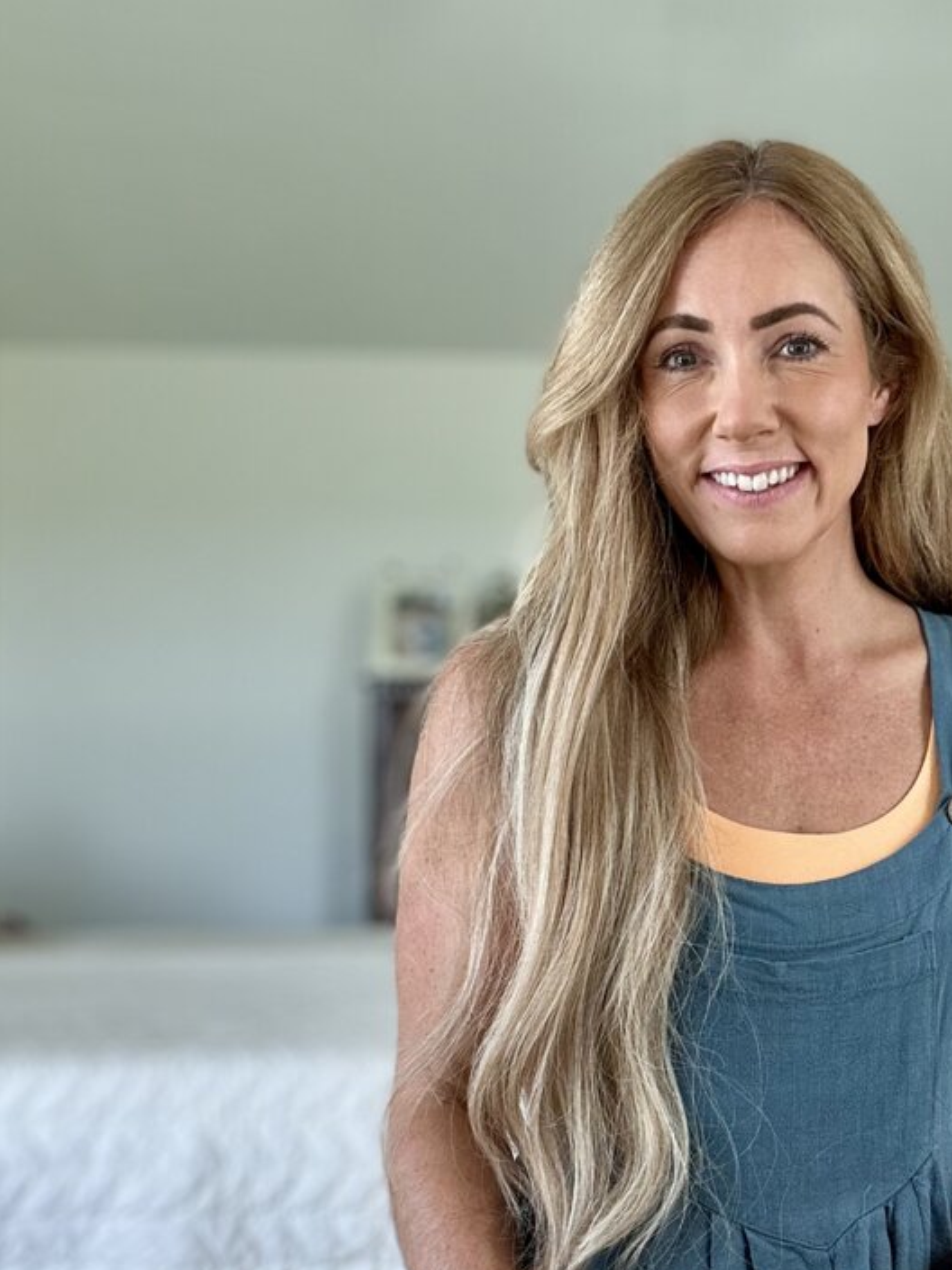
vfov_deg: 40.9
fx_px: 1687
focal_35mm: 46
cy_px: 796
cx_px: 667
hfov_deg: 31.2
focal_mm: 2.69
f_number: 1.9
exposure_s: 1/60
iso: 50
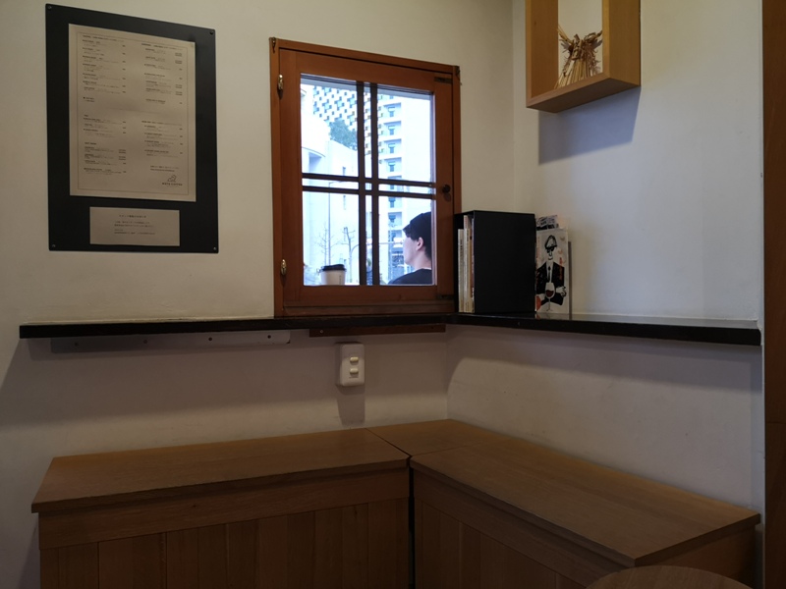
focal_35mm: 27
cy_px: 294
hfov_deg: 65.3
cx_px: 393
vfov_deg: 51.4
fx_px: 613
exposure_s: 1/40
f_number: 1.8
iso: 160
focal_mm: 3.95
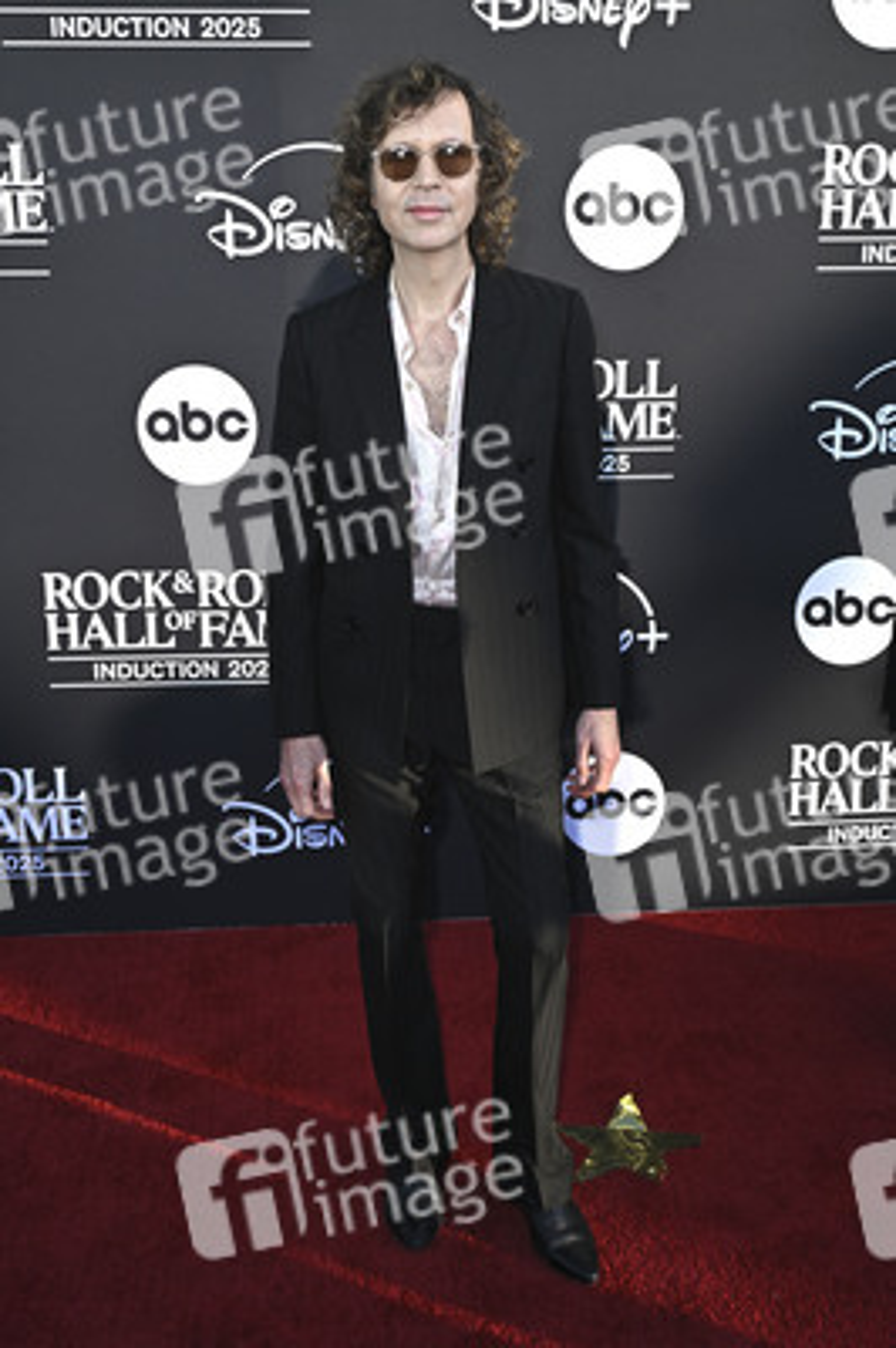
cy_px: 674
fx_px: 1309
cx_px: 448
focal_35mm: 35
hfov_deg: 37.8
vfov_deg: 54.5
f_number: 7.1
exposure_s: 1/320
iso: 250
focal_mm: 35
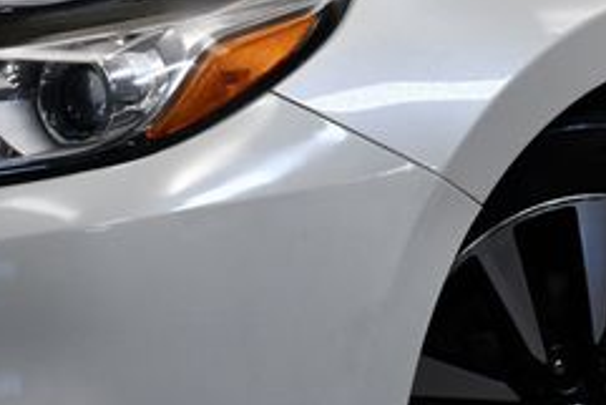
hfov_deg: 13.3
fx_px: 2594
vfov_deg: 8.9
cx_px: 146
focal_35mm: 154
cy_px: 241
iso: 560
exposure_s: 1/250
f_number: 4.2
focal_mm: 29
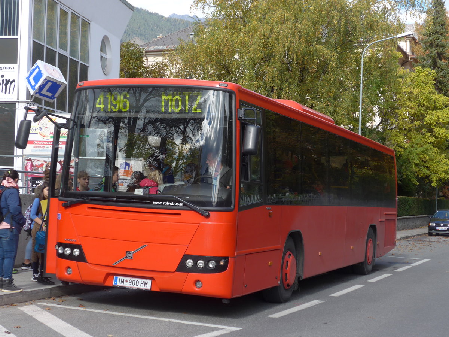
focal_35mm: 62
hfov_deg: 31.2
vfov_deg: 23.7
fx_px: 804
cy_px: 168
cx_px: 224
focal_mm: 12.7
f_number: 3.7
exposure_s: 1/320
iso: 80
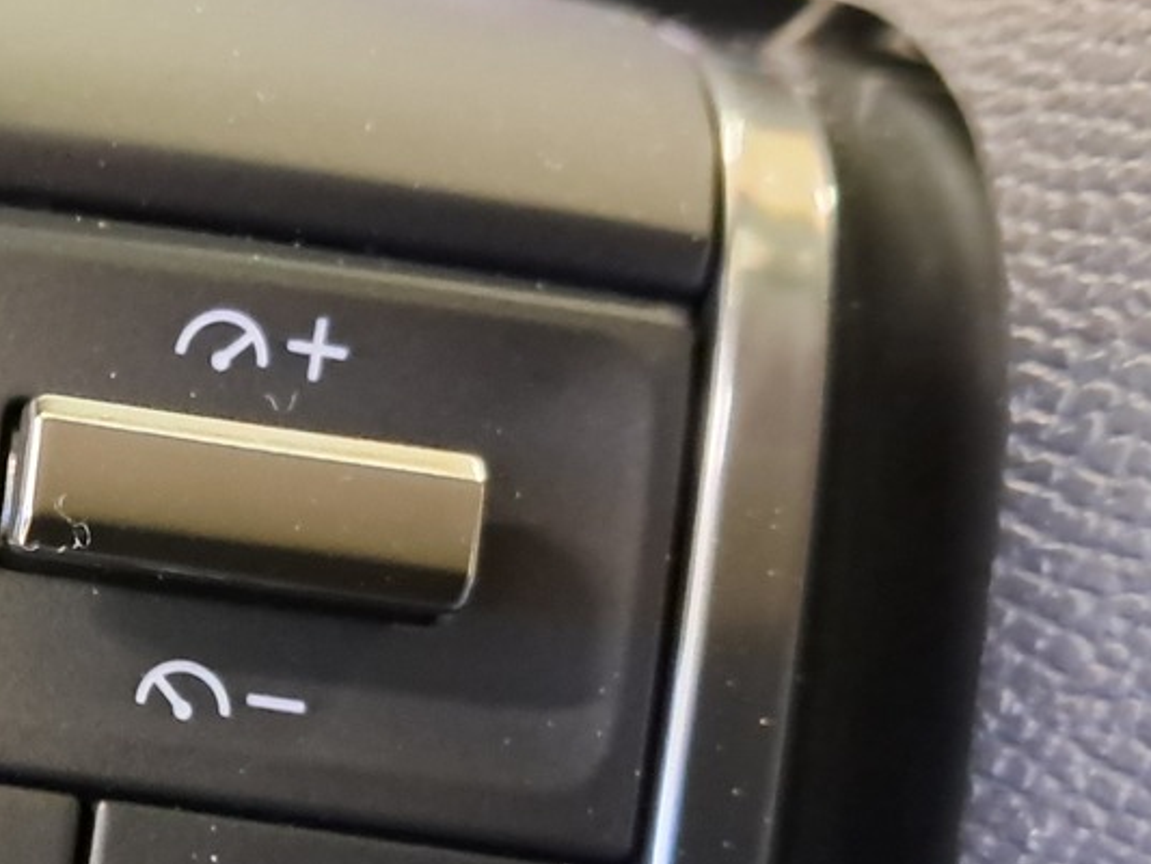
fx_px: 2694
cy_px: 724
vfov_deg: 18.0
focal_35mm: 81
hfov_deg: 22.5
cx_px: -175
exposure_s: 1/20
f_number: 1.8
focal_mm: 4
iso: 1600
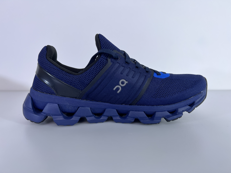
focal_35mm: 26
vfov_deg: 53.1
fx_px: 174
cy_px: 86
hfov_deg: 67.3
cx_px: 116
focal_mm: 5.7
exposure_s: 1/909
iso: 50
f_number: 1.5
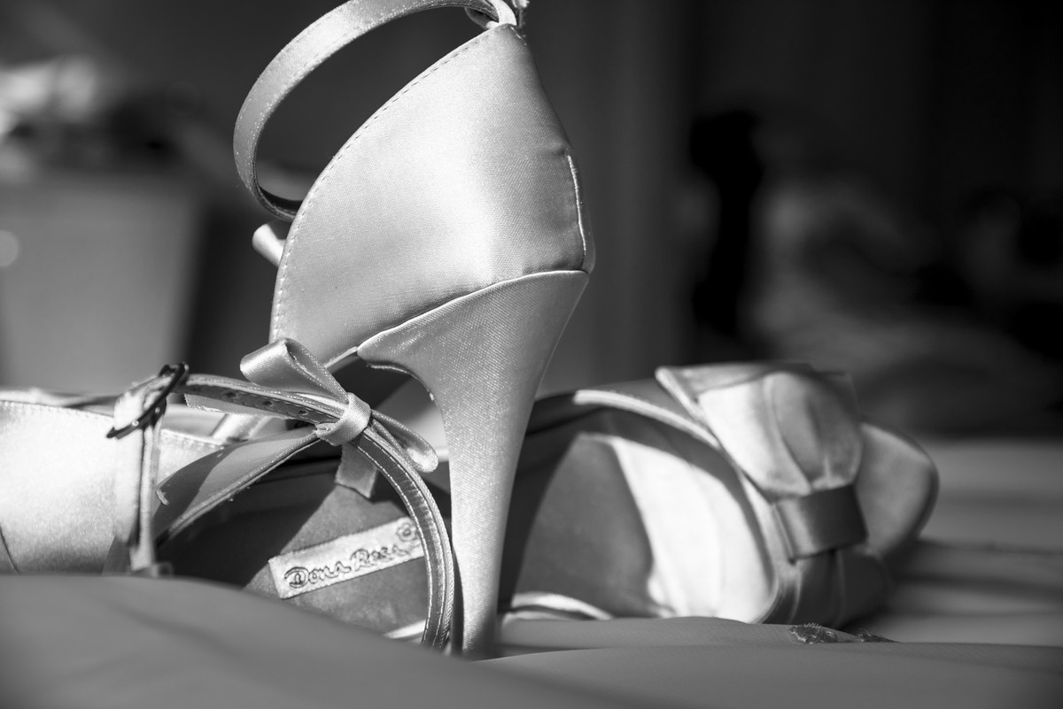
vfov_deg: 20.9
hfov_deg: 30.9
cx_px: 532
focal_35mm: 65
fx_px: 1920
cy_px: 354
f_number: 5.6
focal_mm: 65
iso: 320
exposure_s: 1/800
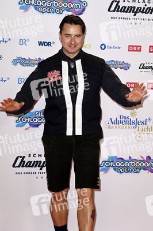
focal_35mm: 120
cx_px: 76
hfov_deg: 11.4
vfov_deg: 17.1
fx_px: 766
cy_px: 116
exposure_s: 1/250
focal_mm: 120
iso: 640
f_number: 5.6
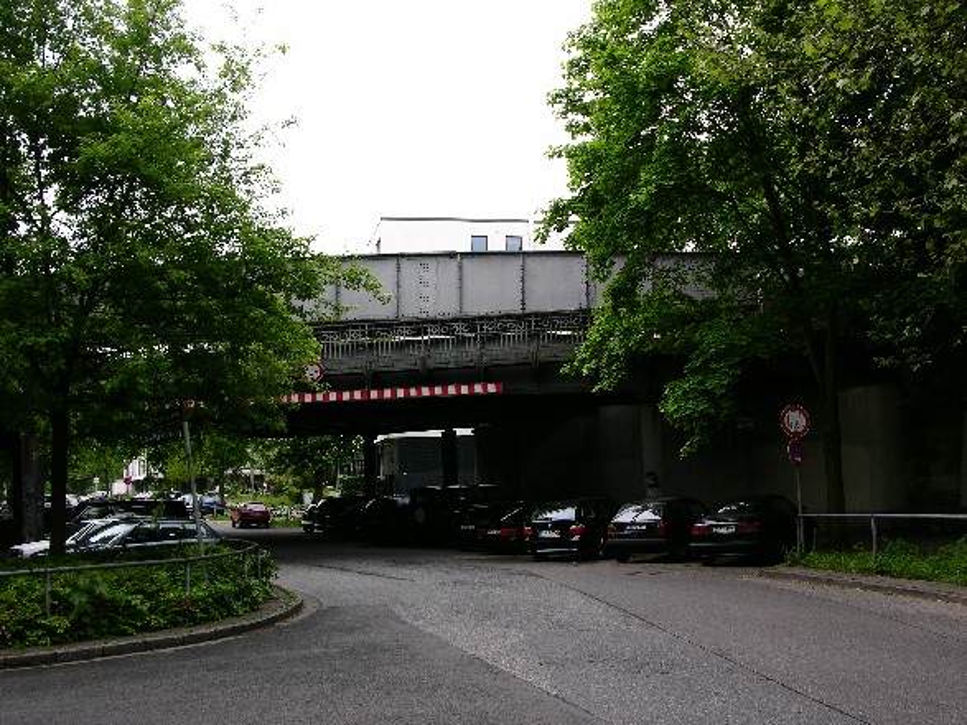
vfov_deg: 40.7
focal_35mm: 35
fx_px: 978
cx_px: 484
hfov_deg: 52.6
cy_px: 362
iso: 50
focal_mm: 9
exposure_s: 1/38.1
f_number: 5
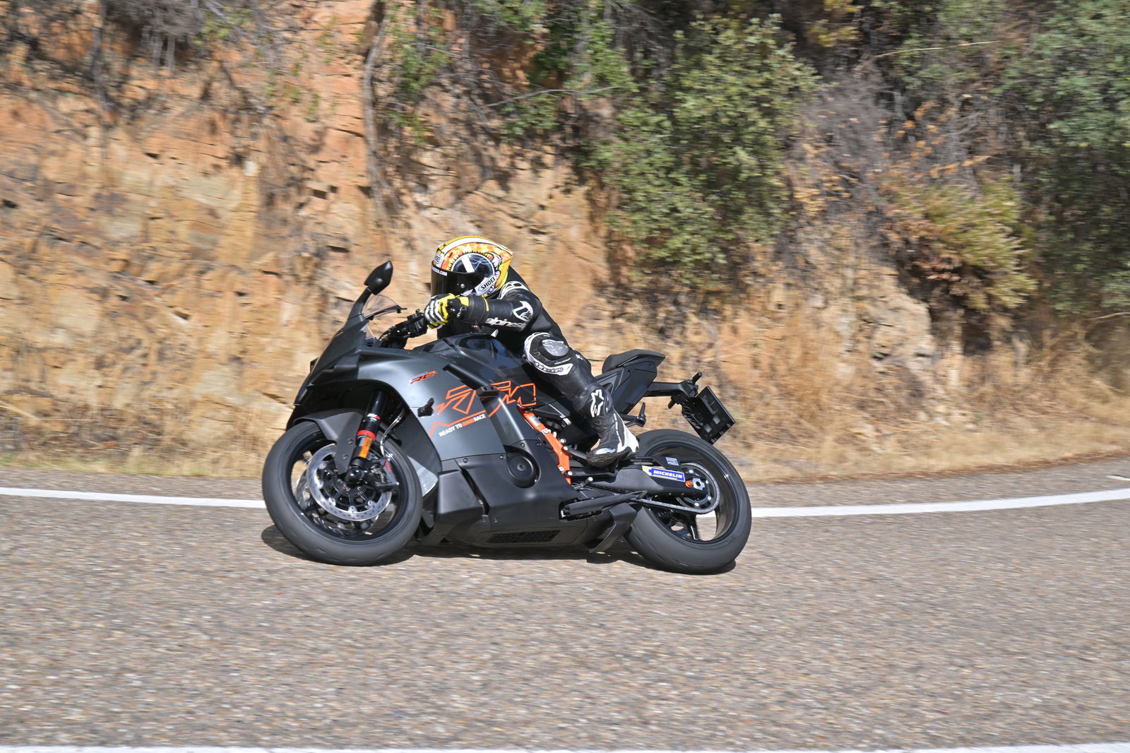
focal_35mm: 56
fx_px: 1757
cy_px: 376
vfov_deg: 24.2
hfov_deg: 35.6
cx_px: 565
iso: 200
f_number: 11
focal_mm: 56
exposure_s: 1/400
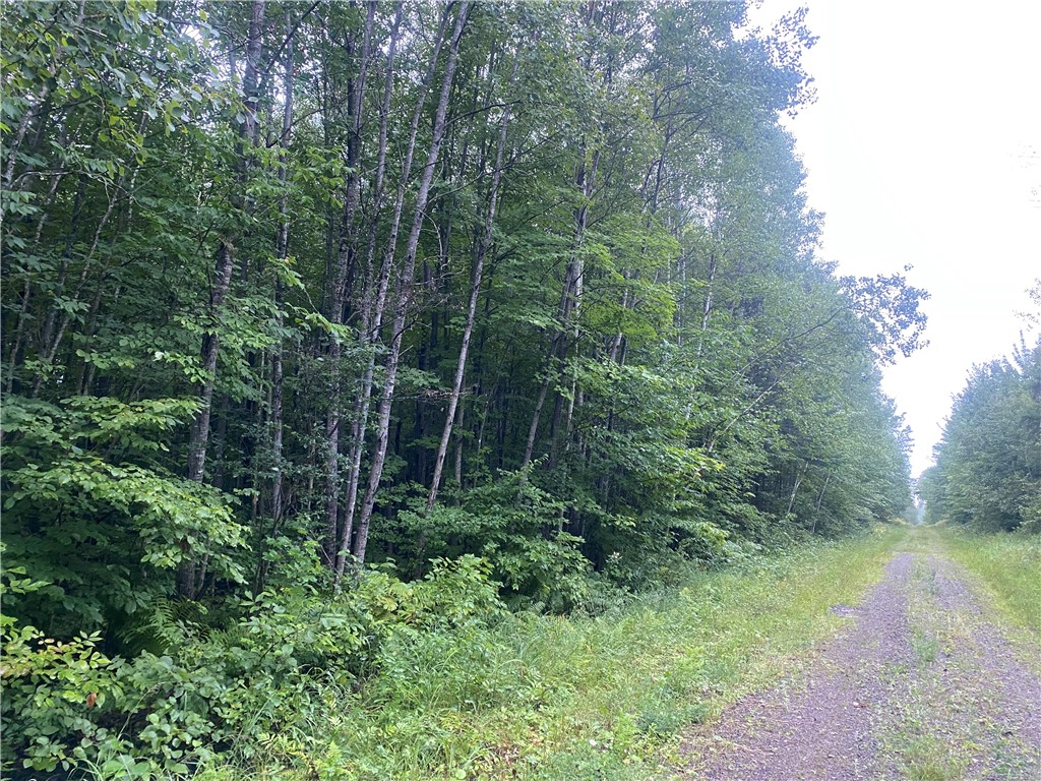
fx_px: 782
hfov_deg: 67.3
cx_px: 520
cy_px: 390
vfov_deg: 53.1
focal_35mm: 26
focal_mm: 4.25
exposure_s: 1/60
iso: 320
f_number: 1.8
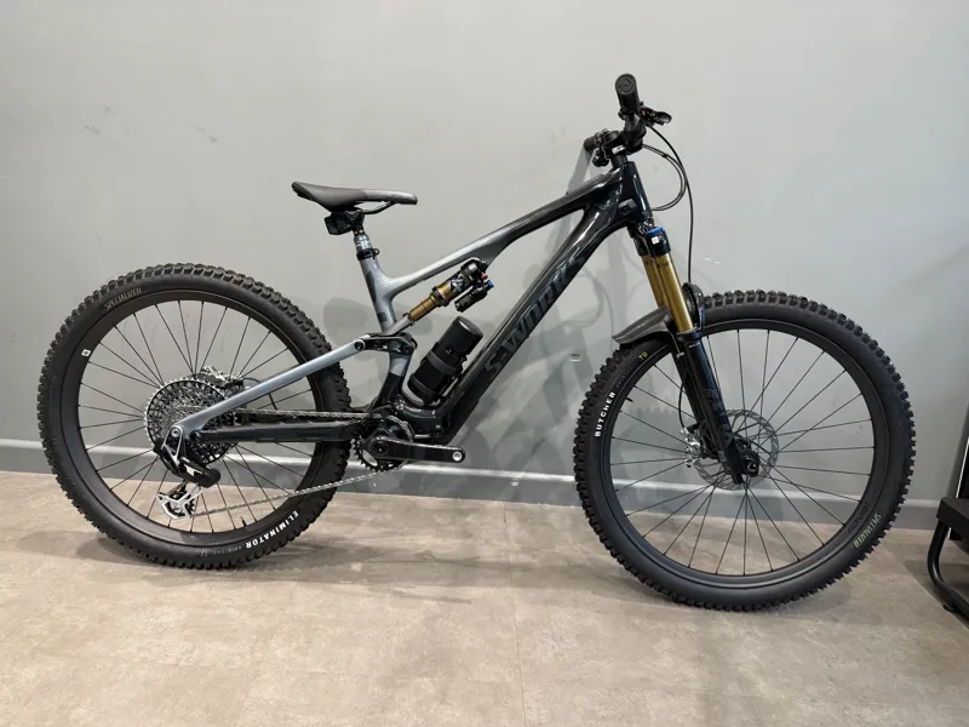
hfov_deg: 71.6
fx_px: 672
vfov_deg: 56.8
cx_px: 484
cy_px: 364
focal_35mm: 24
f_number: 1.78
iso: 160
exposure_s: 1/100
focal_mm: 6.76
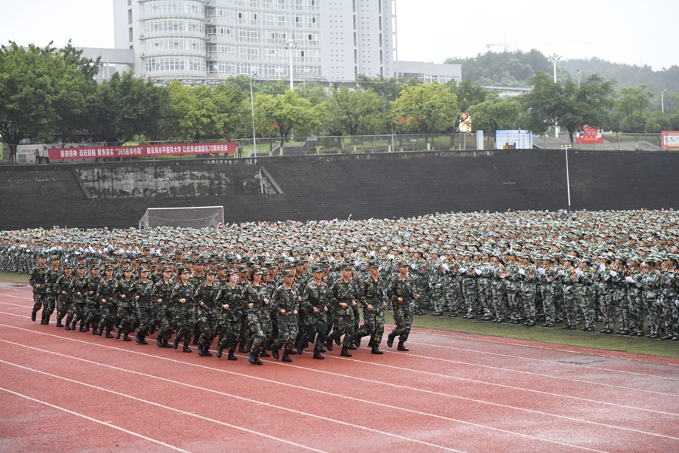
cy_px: 226
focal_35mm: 70
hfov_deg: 28.8
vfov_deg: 19.5
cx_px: 340
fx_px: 1320
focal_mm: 70
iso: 500
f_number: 2.8
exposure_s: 1/320
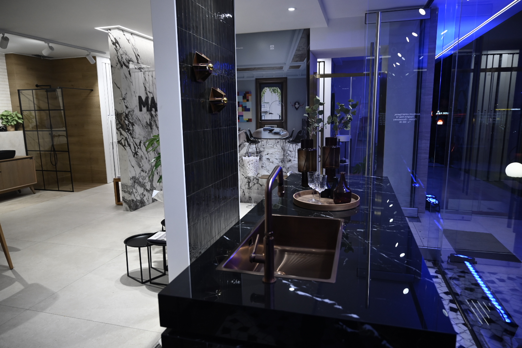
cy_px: 174
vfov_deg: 53.1
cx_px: 261
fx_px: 348
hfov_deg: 73.7
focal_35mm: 24
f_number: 4
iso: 1600
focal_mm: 24
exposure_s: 1/400
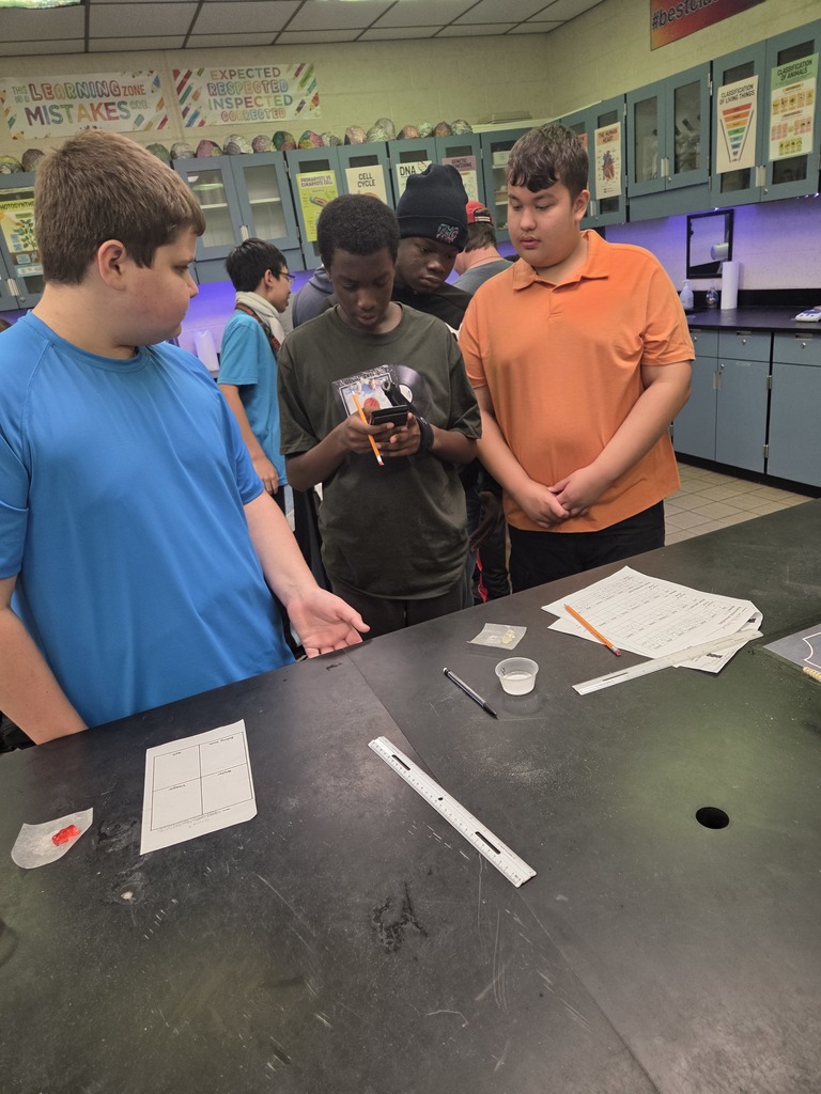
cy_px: 547
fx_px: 727
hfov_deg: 58.9
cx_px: 410
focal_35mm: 23
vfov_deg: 73.9
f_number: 1.8
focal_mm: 5.4
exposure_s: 1/120
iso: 250
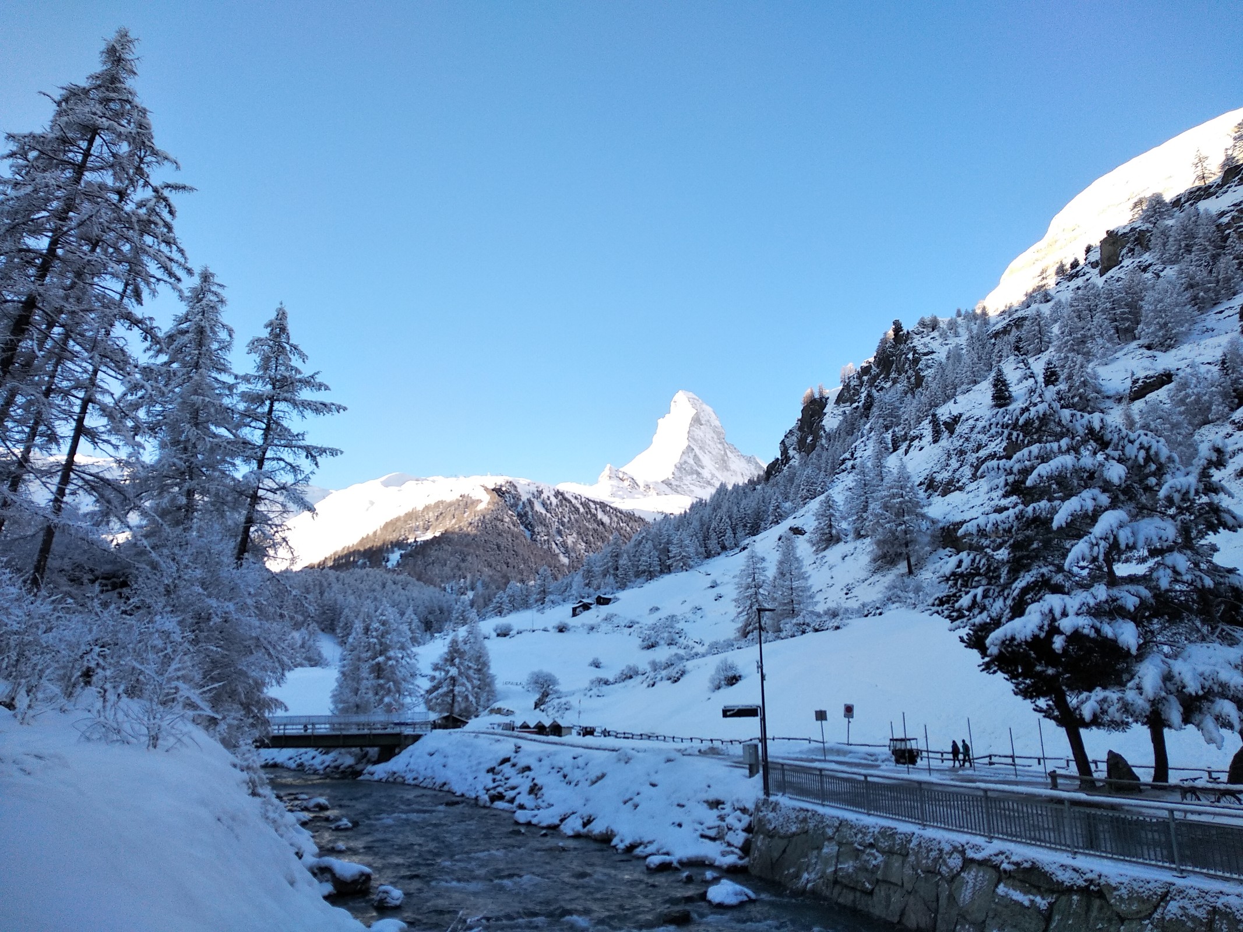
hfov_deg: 67.3
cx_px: 622
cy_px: 466
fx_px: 934
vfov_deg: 53.1
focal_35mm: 26
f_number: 2.2
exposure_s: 1/394
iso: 100
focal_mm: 3.81
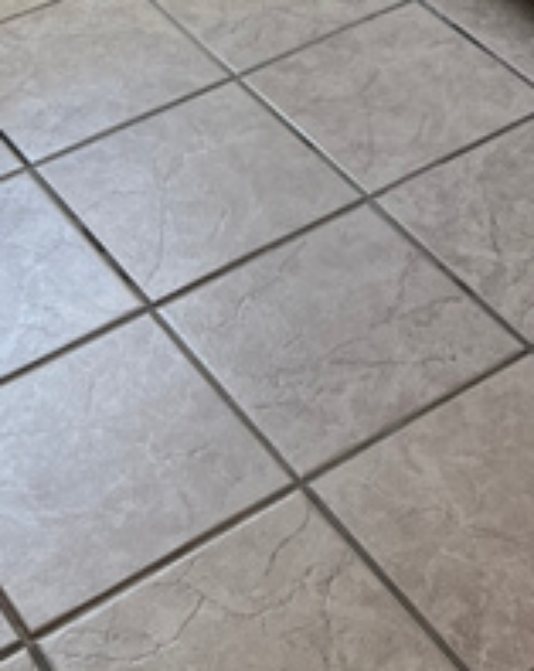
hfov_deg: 15.5
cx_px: 357
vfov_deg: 16.2
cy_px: -562
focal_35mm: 99
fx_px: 1960
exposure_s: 1/60
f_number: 1.6
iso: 80
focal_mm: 5.1
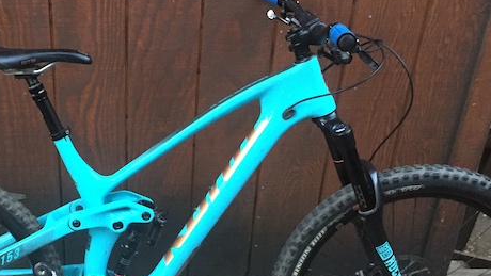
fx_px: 716
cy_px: 220
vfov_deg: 21.6
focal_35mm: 55
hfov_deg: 37.3
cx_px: 149
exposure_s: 1/20
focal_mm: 4.15
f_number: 2.2
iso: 250
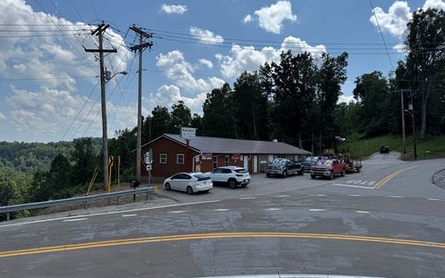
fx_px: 315
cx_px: 224
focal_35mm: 26
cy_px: 133
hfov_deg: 70.4
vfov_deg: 47.6
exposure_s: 1/7937
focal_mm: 6.76
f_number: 1.78
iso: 80
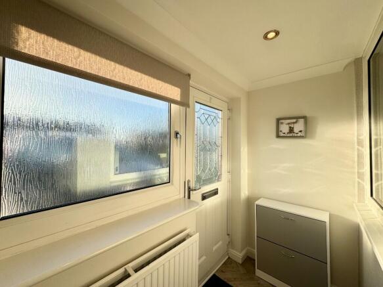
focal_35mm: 14
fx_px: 155
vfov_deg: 85.7
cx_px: 192
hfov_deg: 102.1
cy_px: 144
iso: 40
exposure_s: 1/700
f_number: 2.2
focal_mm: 2.22
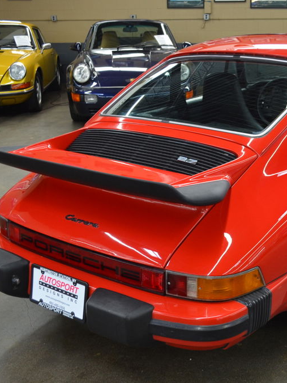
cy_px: 192
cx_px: 211
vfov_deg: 39.6
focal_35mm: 48
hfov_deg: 29.9
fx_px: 530
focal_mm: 22
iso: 720
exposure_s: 1/60
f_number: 4
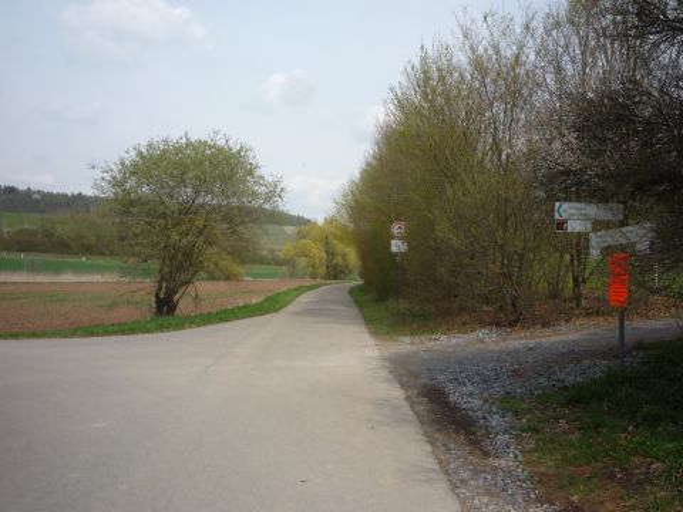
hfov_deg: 56.8
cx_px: 342
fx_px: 631
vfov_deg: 44.2
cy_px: 256
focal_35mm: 32
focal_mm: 5.2
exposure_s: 1/400
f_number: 5.6
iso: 100
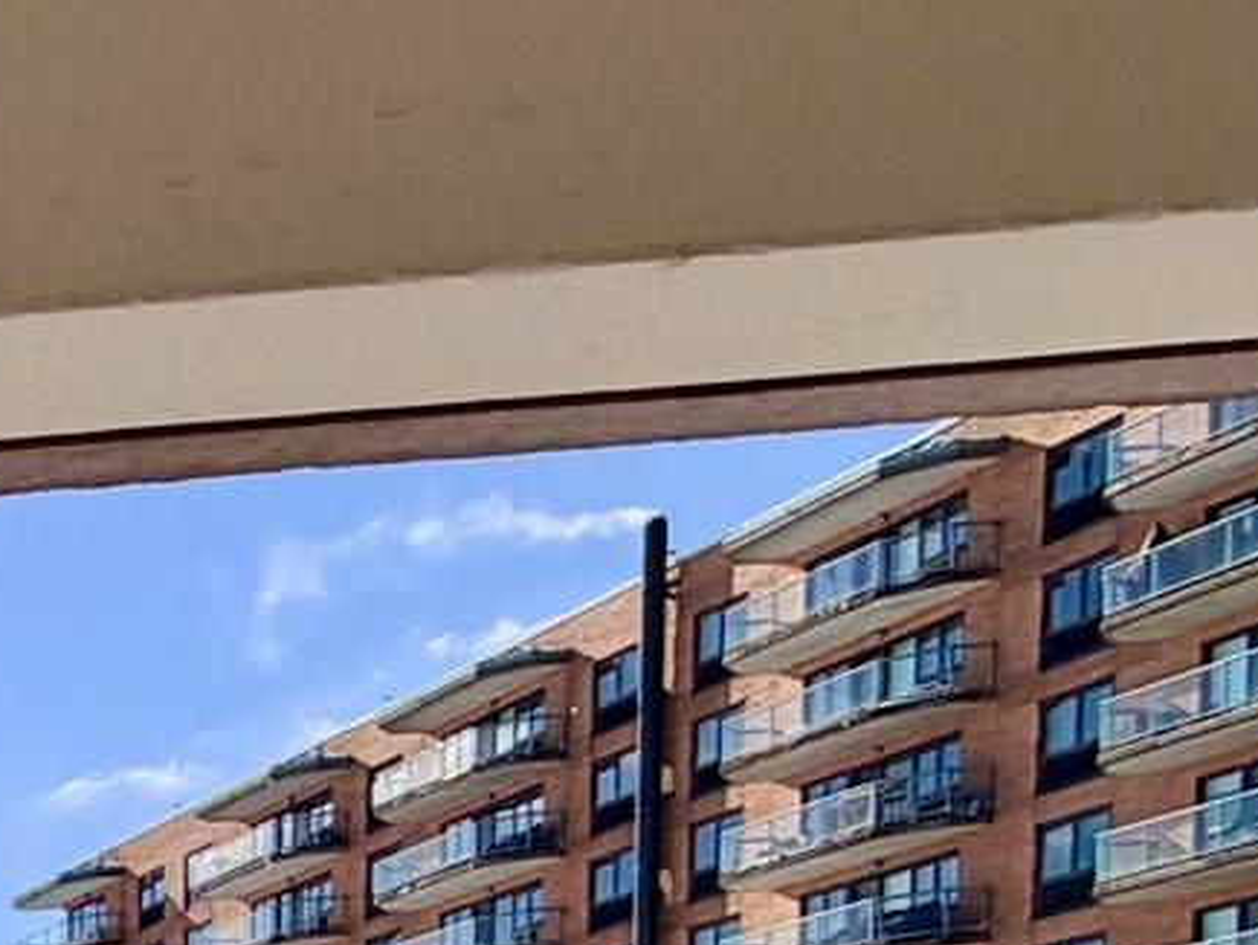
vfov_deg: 18.4
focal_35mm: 66
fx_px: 2400
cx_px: -1388
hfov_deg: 17.7
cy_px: 1612
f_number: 2.2
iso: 20
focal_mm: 2.22
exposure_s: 1/2717
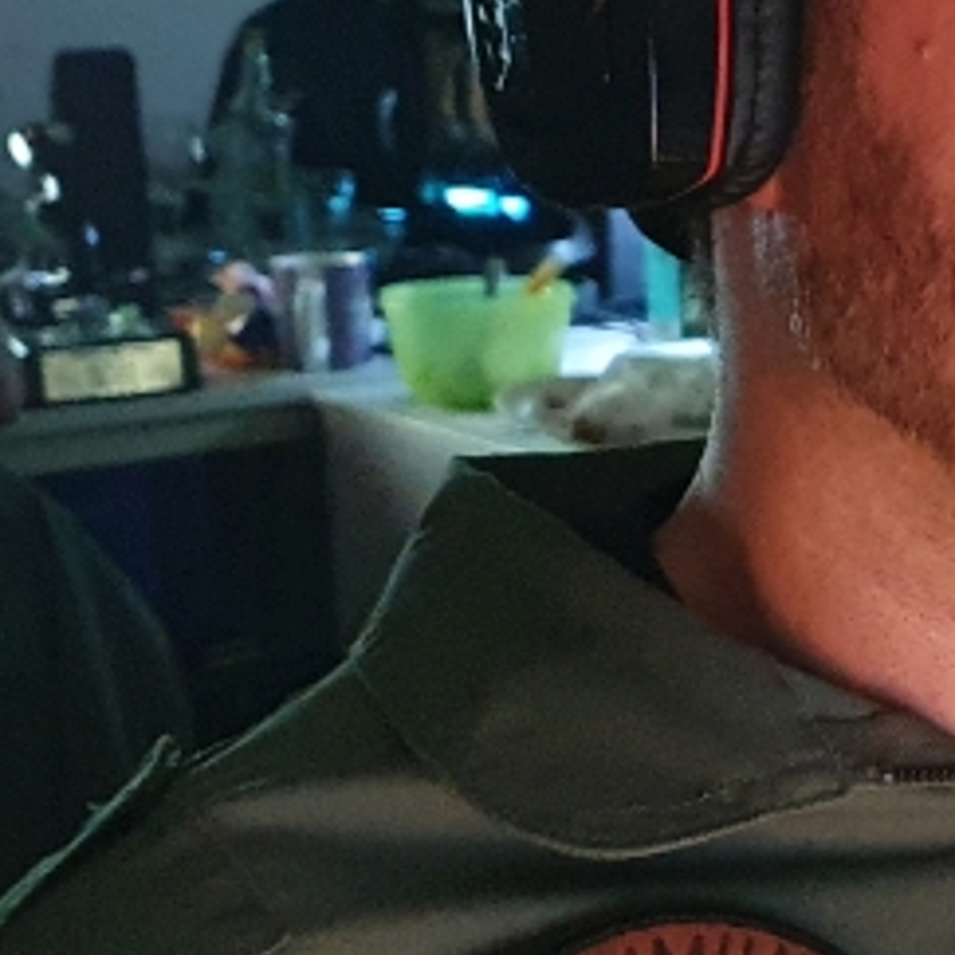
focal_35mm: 97
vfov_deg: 17.9
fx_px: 3028
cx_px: 1313
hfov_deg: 16.7
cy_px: 436
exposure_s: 1/13
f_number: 1.5
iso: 640
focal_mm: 4.32
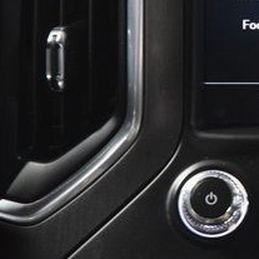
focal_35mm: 276
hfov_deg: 6.3
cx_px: 388
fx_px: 2336
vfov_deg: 6.3
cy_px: -1
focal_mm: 70
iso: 3200
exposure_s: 1/13
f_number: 4.5
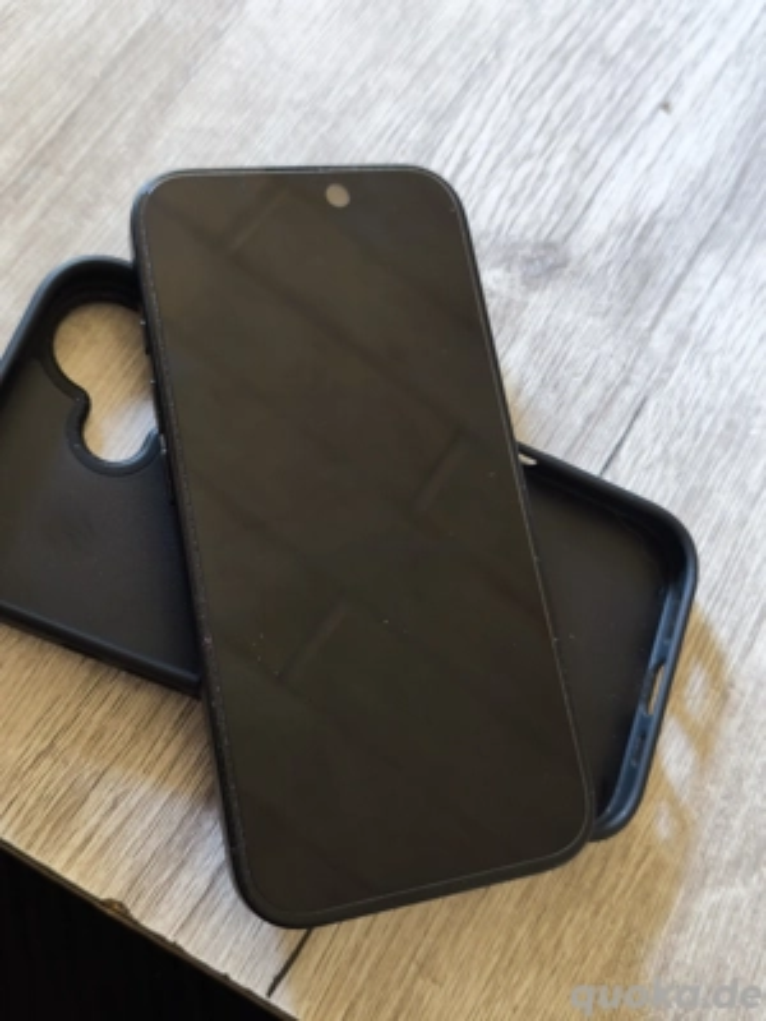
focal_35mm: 36
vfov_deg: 51.4
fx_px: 1062
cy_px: 510
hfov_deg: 39.7
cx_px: 383
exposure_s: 1/33.3
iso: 800
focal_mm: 6.57
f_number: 1.6
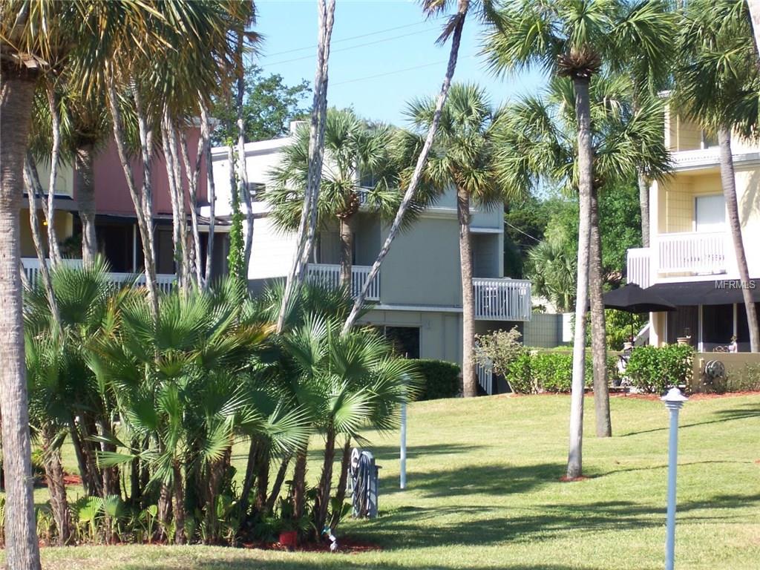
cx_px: 380
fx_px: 2898
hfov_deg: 14.9
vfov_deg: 11.2
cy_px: 285
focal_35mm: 132
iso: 80
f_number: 4.8
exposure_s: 1/250
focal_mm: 22
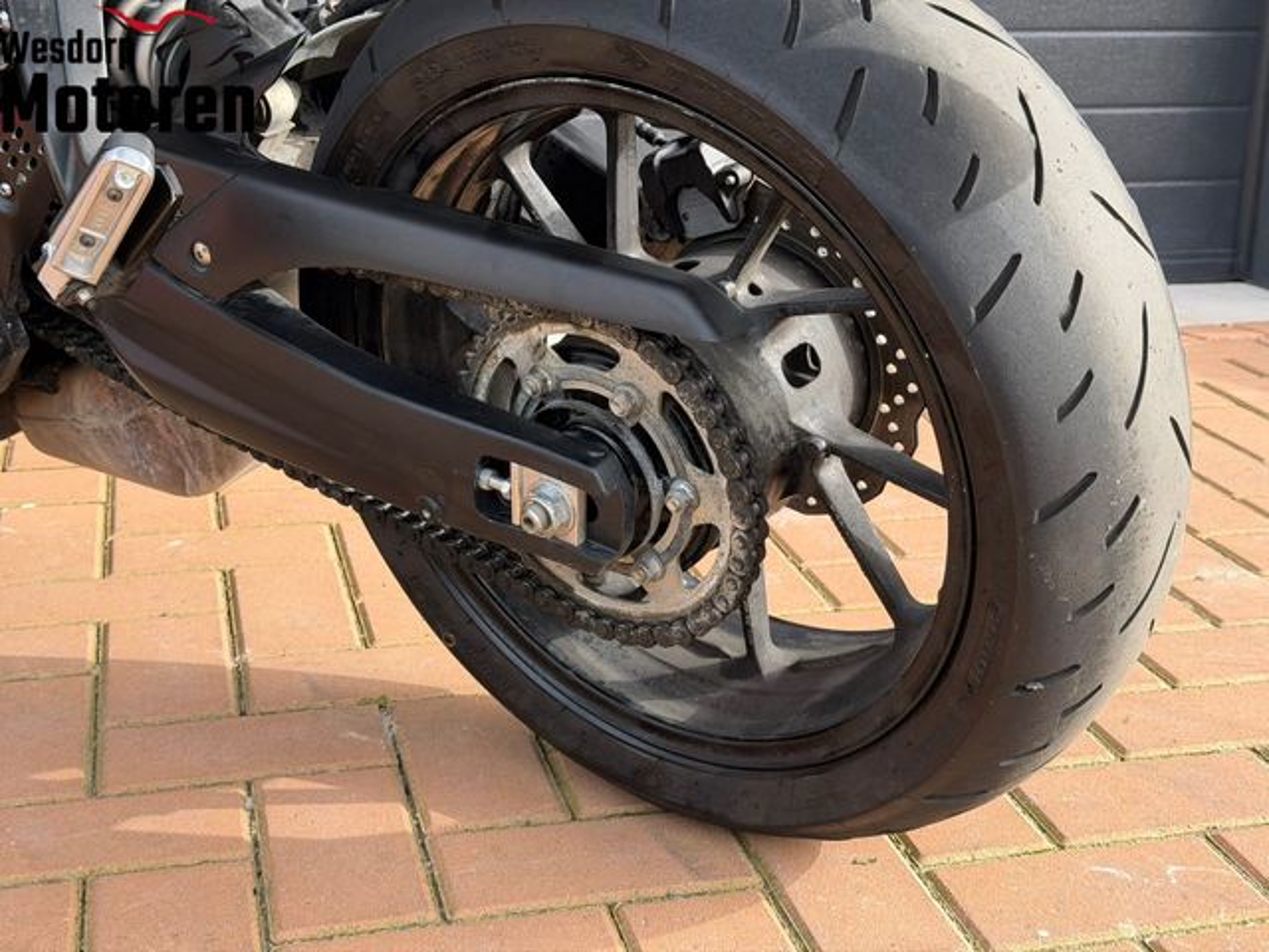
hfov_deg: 39.7
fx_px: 1760
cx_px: 634
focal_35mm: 48
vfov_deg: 30.3
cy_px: 476
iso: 100
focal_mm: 6.76
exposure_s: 1/928
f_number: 1.78
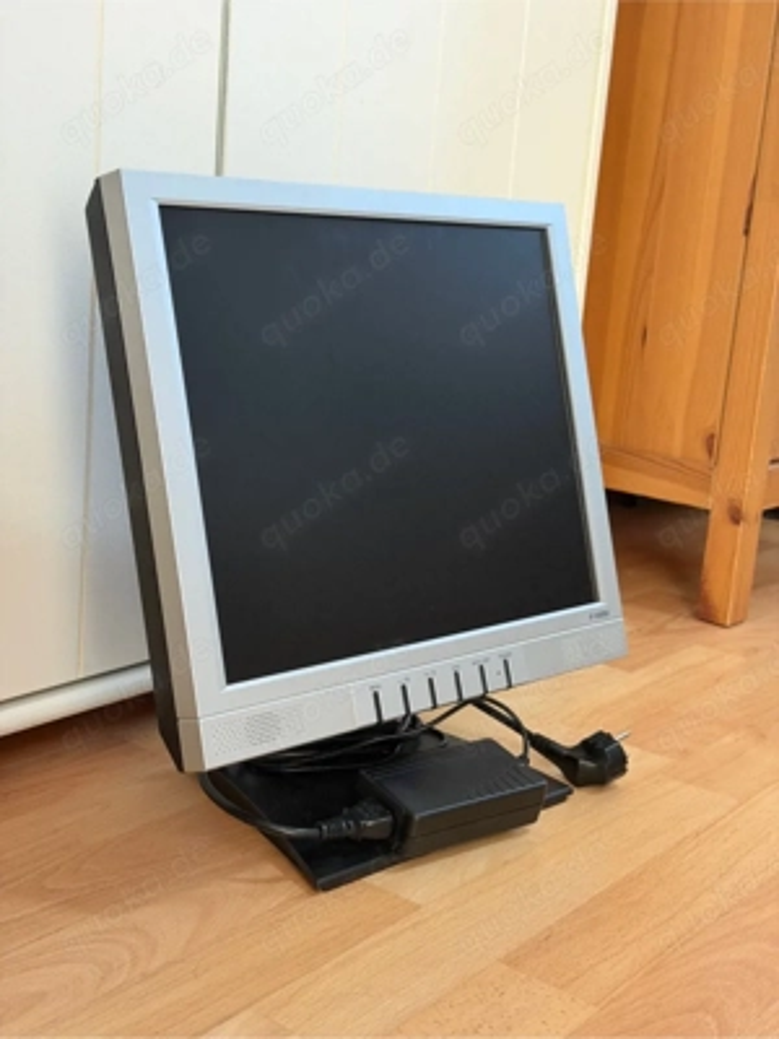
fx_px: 1440
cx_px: 390
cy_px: 520
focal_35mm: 48
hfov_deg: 30.3
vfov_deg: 39.7
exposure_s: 1/40
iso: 400
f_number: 1.78
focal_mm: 6.76
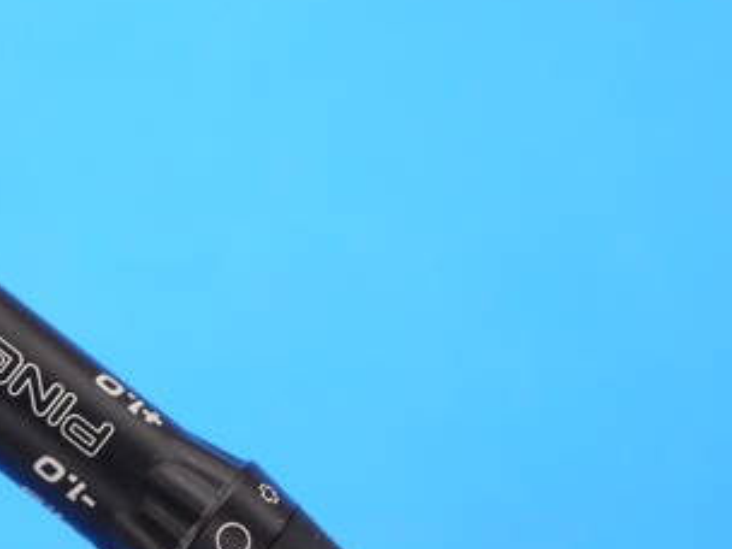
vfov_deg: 8.4
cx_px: 58
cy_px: 368
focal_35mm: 177
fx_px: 3743
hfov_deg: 11.1
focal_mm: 42
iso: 640
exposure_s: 1/80
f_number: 5.6
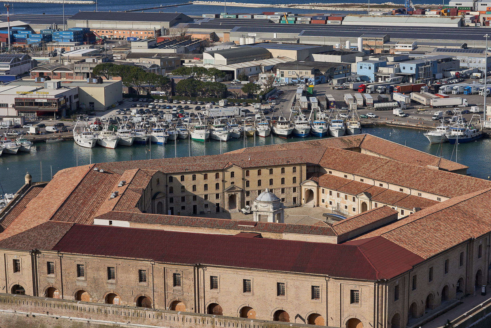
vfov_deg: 16.1
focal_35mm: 85
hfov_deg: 23.9
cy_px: 136
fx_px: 1159
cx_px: 255
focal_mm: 65
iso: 100
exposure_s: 1/2000
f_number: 4
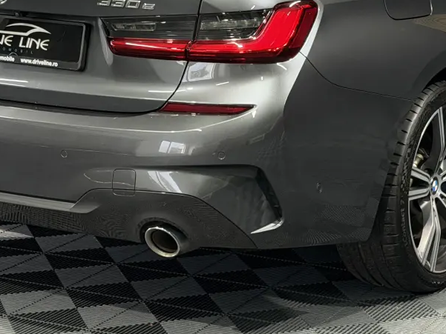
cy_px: 15
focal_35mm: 115
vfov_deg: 12.8
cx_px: 318
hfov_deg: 17.0
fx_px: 1482
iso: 200
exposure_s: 1/50
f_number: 1.78
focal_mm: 6.76
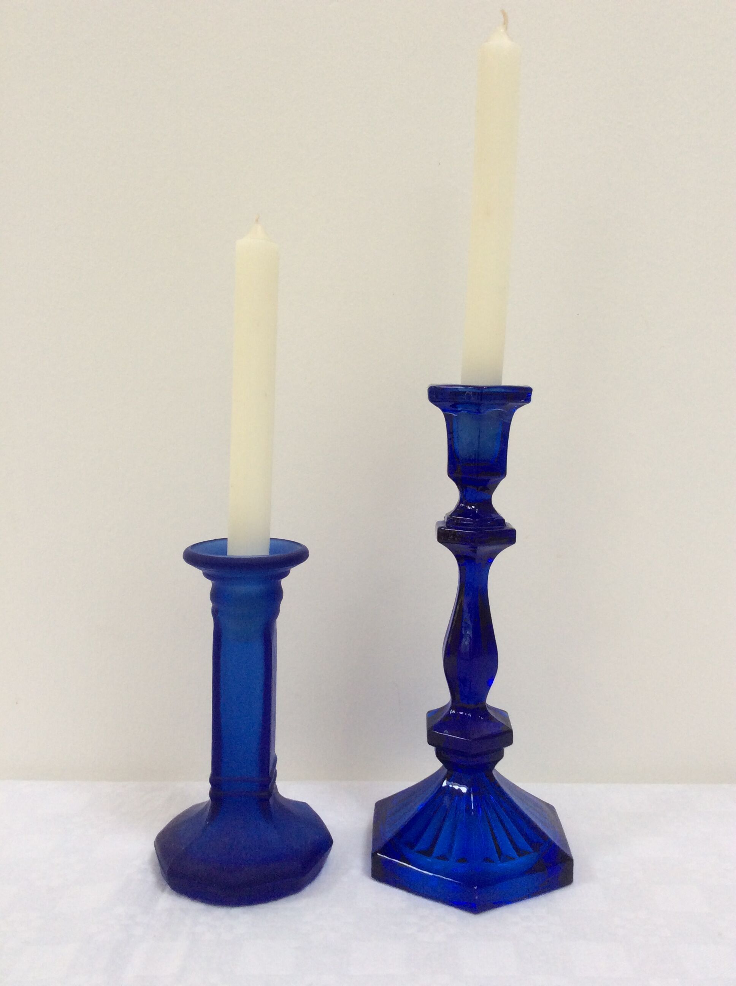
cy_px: 493
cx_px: 368
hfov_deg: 44.1
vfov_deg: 56.9
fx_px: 910
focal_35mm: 32
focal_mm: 3.3
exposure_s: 1/25
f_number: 2.4
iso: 50
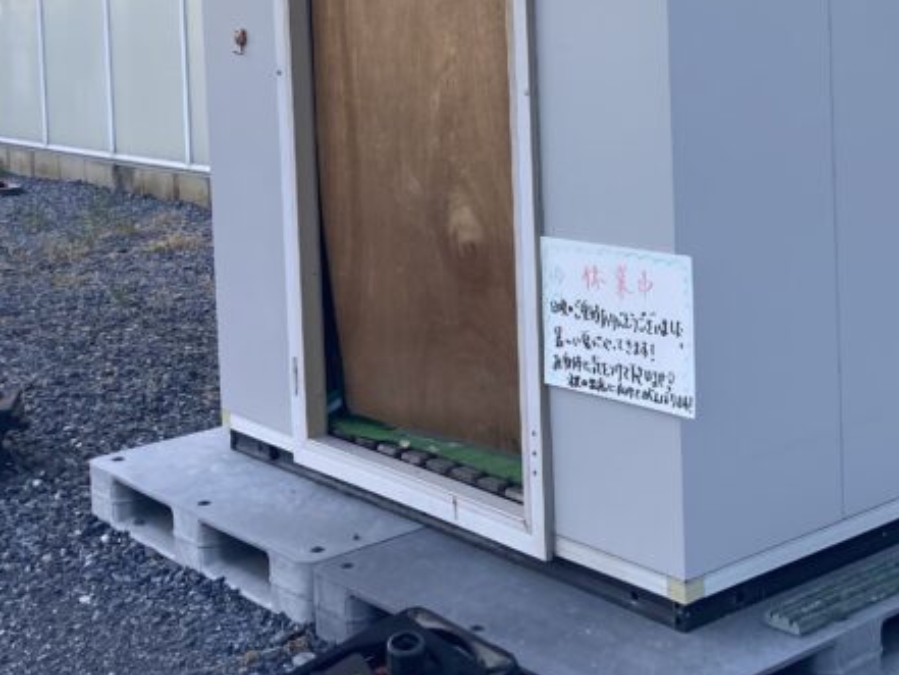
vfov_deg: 22.1
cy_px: 63
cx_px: 736
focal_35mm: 65
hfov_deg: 29.1
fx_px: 1689
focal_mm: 3.99
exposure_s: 1/666
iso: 20
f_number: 1.8
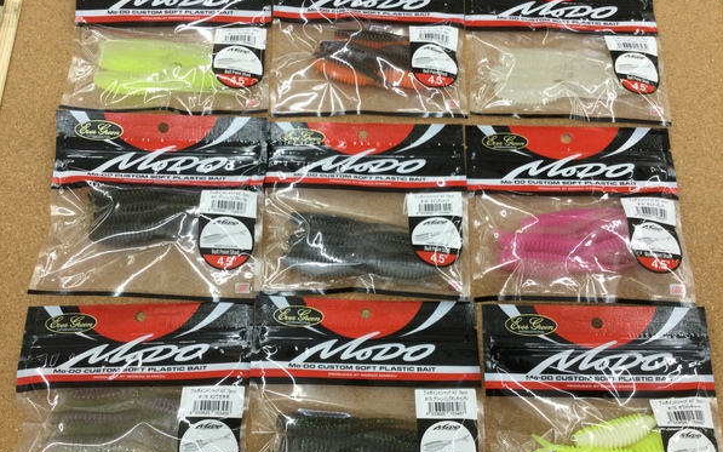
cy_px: 245
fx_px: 650
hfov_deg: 58.1
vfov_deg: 38.3
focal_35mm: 33
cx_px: 361
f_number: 2.4
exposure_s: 1/30
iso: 25
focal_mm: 3.3
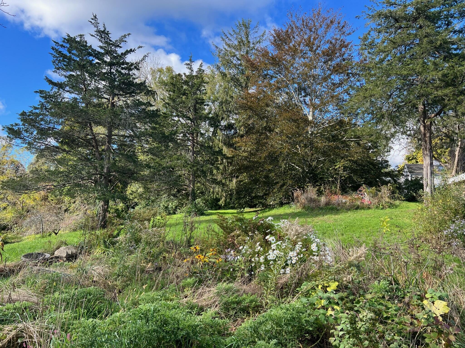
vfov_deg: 53.0
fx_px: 349
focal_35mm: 26
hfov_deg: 67.3
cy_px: 174
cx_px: 232
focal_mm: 5.7
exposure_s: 1/949
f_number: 1.5
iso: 50
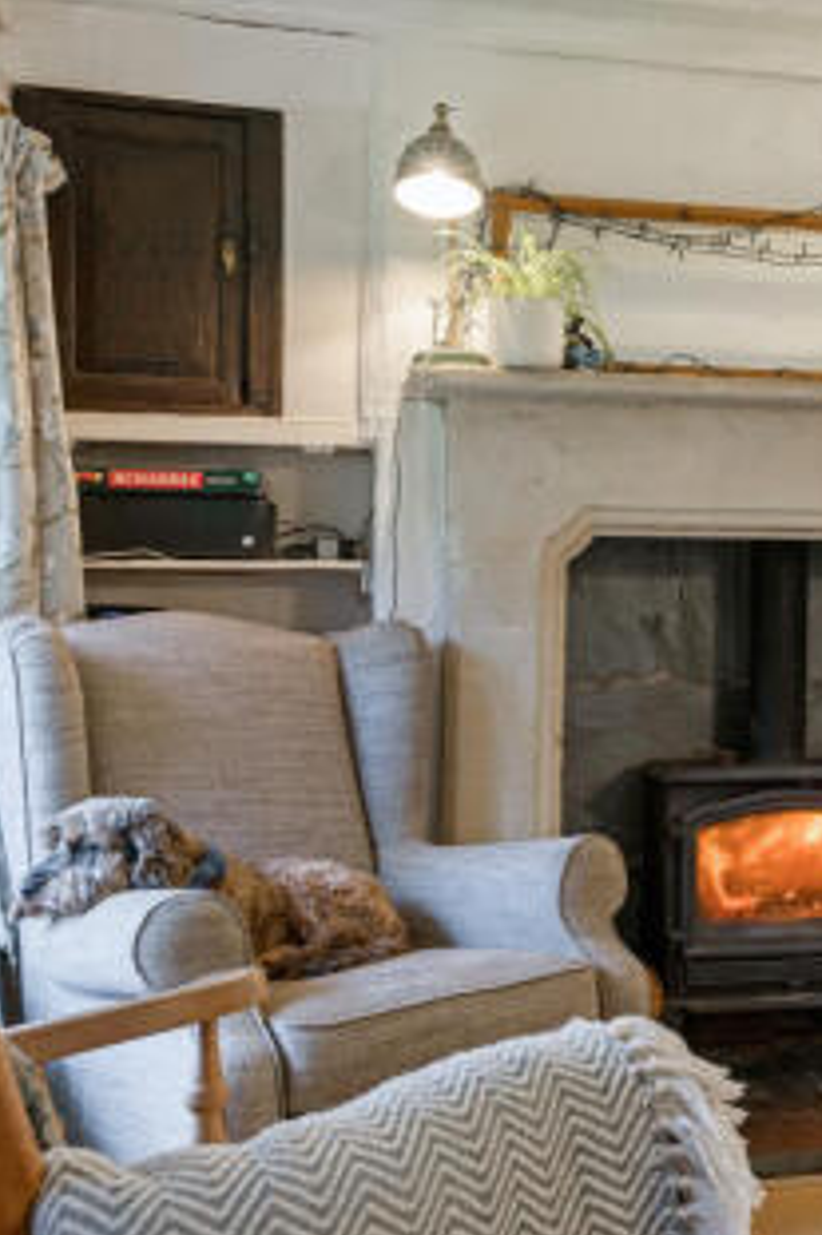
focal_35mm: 49
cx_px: 838
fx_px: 1680
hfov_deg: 26.0
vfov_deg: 40.4
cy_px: 625
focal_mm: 32
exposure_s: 1/4
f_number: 9
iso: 500
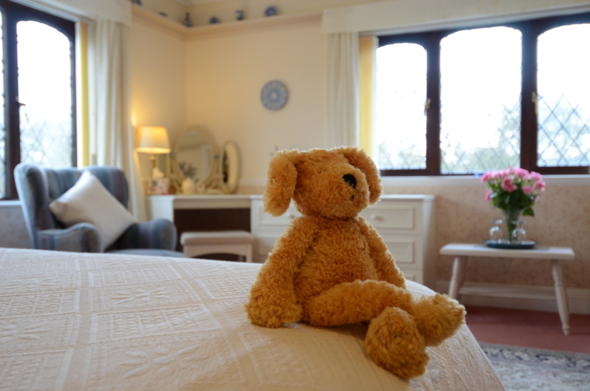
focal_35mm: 36
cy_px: 196
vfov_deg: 36.7
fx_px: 589
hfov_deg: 53.2
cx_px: 295
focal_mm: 24
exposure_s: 1/100
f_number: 4
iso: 800
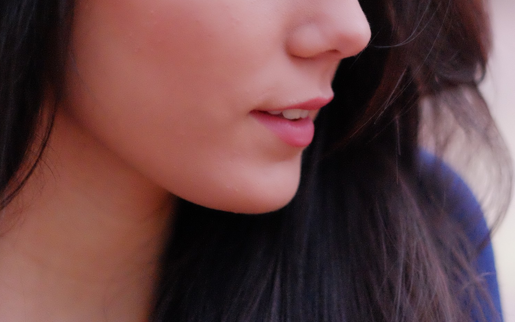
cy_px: -45
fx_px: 1937
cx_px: 252
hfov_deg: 15.1
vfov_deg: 9.4
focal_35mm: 138
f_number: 1.2
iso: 6400
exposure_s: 1/58
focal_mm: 56
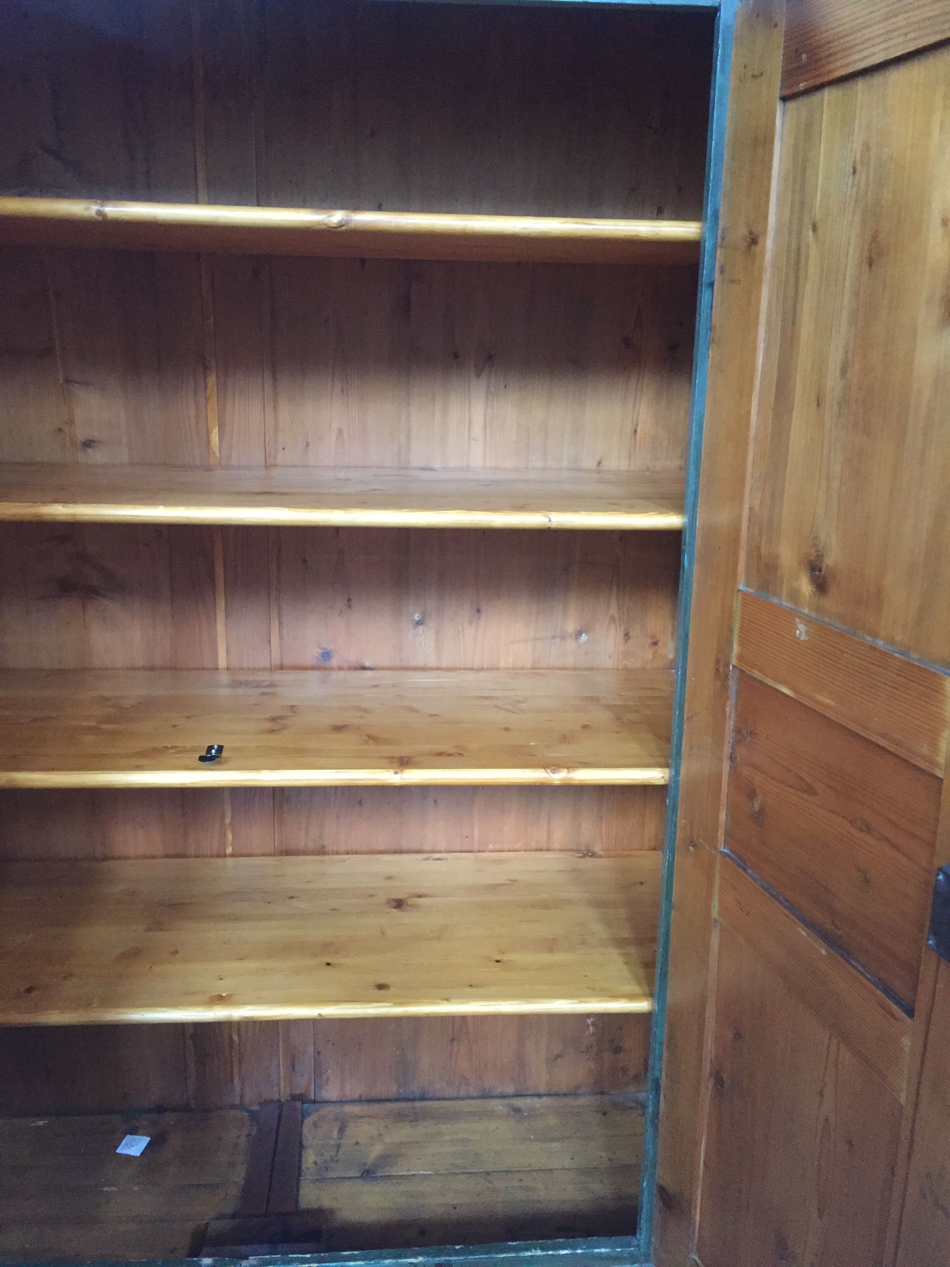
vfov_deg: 61.7
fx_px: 1061
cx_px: 475
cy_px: 634
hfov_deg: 48.2
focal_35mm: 29
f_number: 2.2
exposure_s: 1/17
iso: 320
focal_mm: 4.15
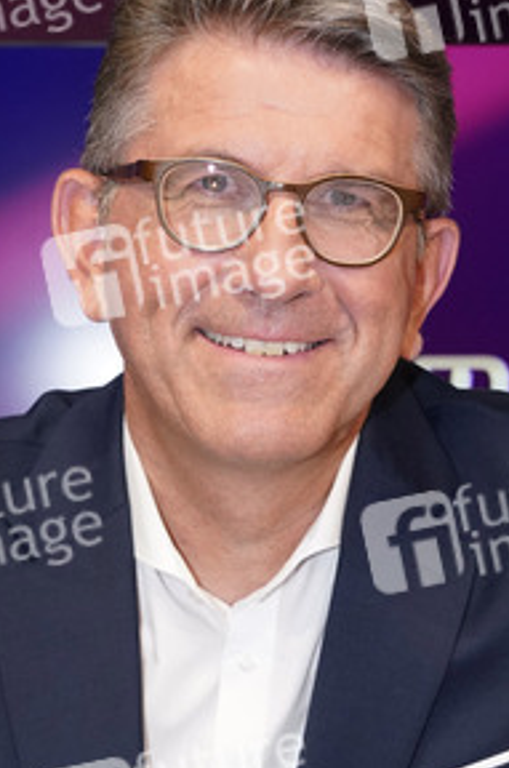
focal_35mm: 57
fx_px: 1213
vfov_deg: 35.1
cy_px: 397
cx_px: 256
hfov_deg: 23.7
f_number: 5.6
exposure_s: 1/125
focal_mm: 41
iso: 2000
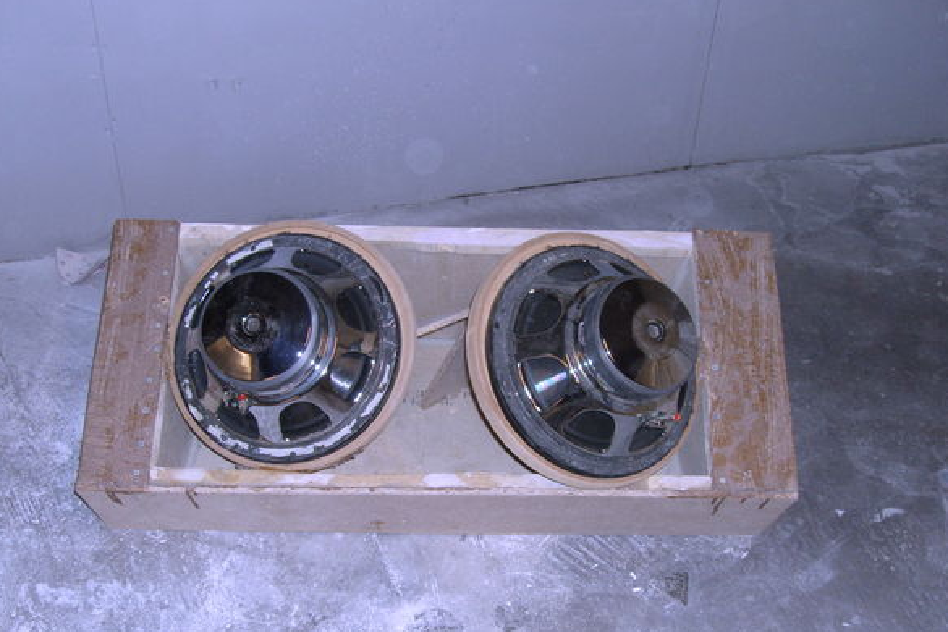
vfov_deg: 31.9
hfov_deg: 46.4
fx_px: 1106
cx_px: 455
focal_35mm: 42
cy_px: 367
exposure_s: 1/40
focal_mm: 6.2
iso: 80
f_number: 2.8
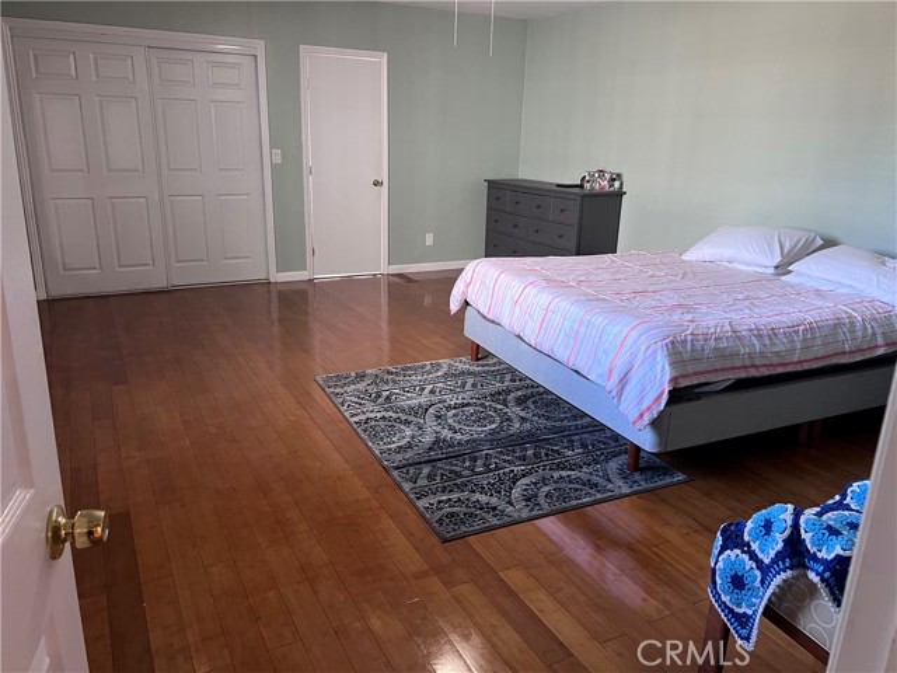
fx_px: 674
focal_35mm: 26
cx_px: 448
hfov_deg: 67.3
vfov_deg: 53.1
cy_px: 336
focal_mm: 5.7
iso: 200
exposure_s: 1/60
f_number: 1.5
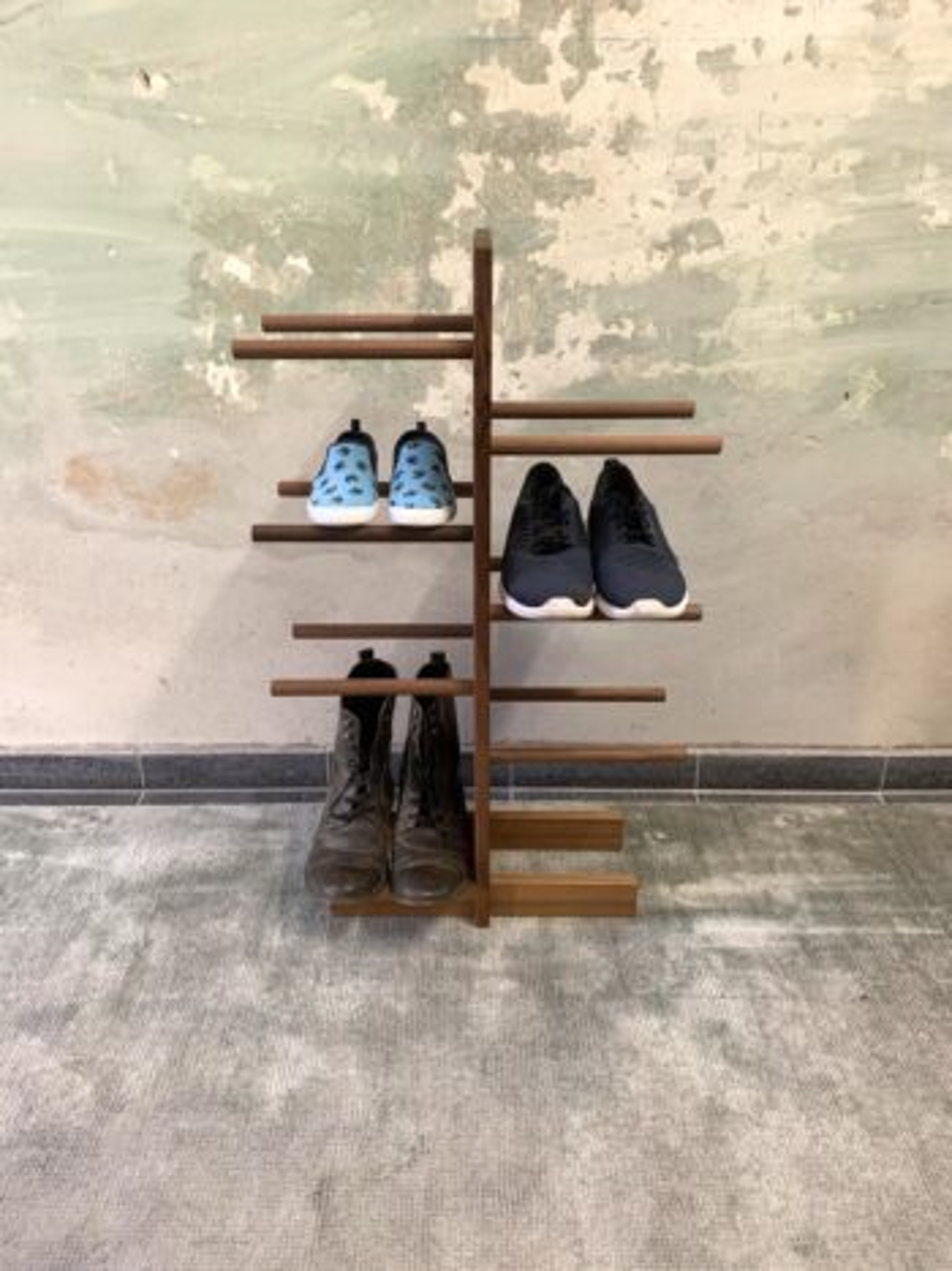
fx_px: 954
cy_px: 636
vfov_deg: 67.3
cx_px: 476
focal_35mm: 26
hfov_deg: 53.0
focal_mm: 4.25
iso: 250
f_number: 1.8
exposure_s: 1/50
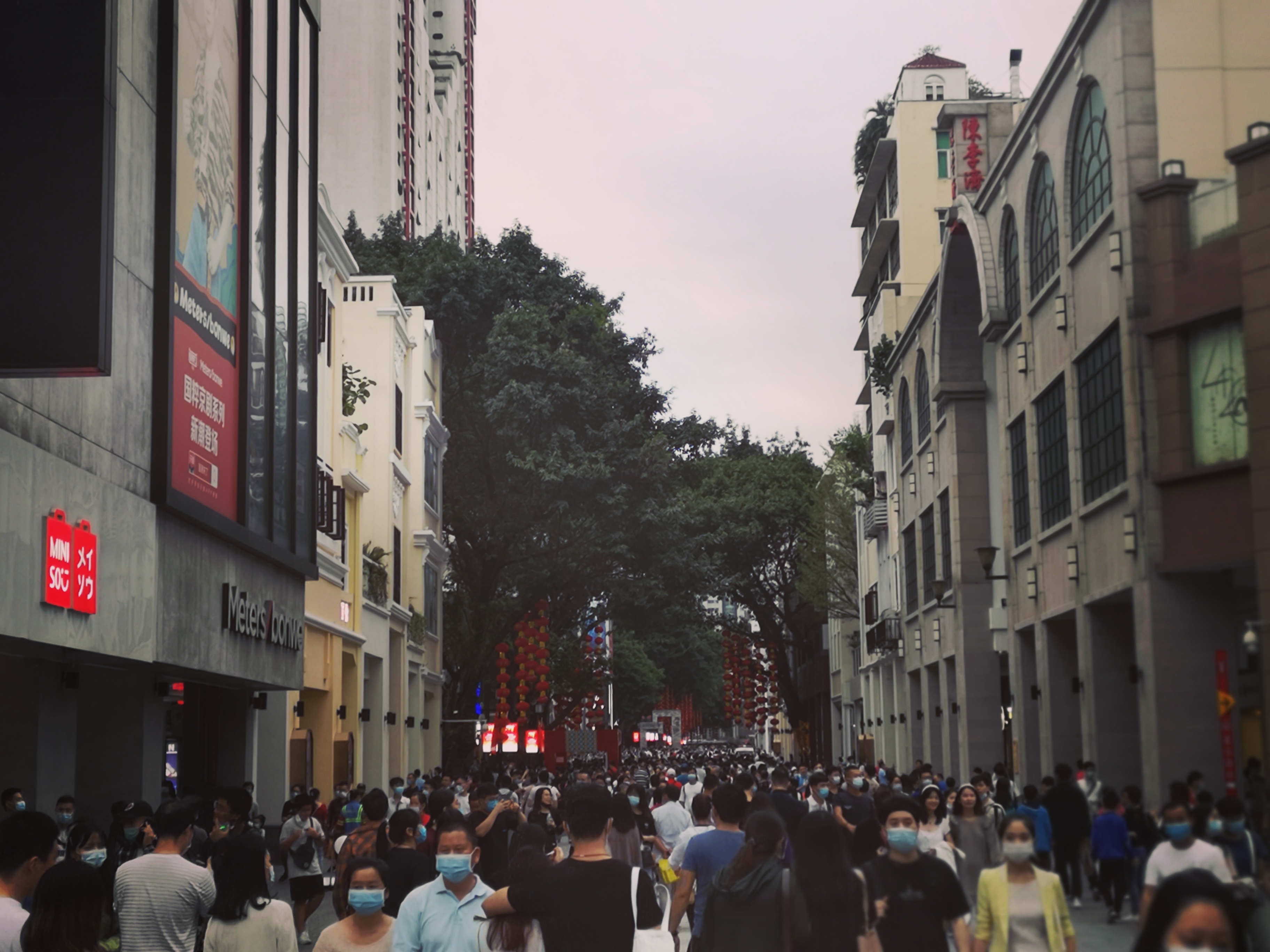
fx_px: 1981
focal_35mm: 54
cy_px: 476
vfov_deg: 27.0
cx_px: 635
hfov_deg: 35.5
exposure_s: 1/131
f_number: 4
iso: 50
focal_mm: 3.95
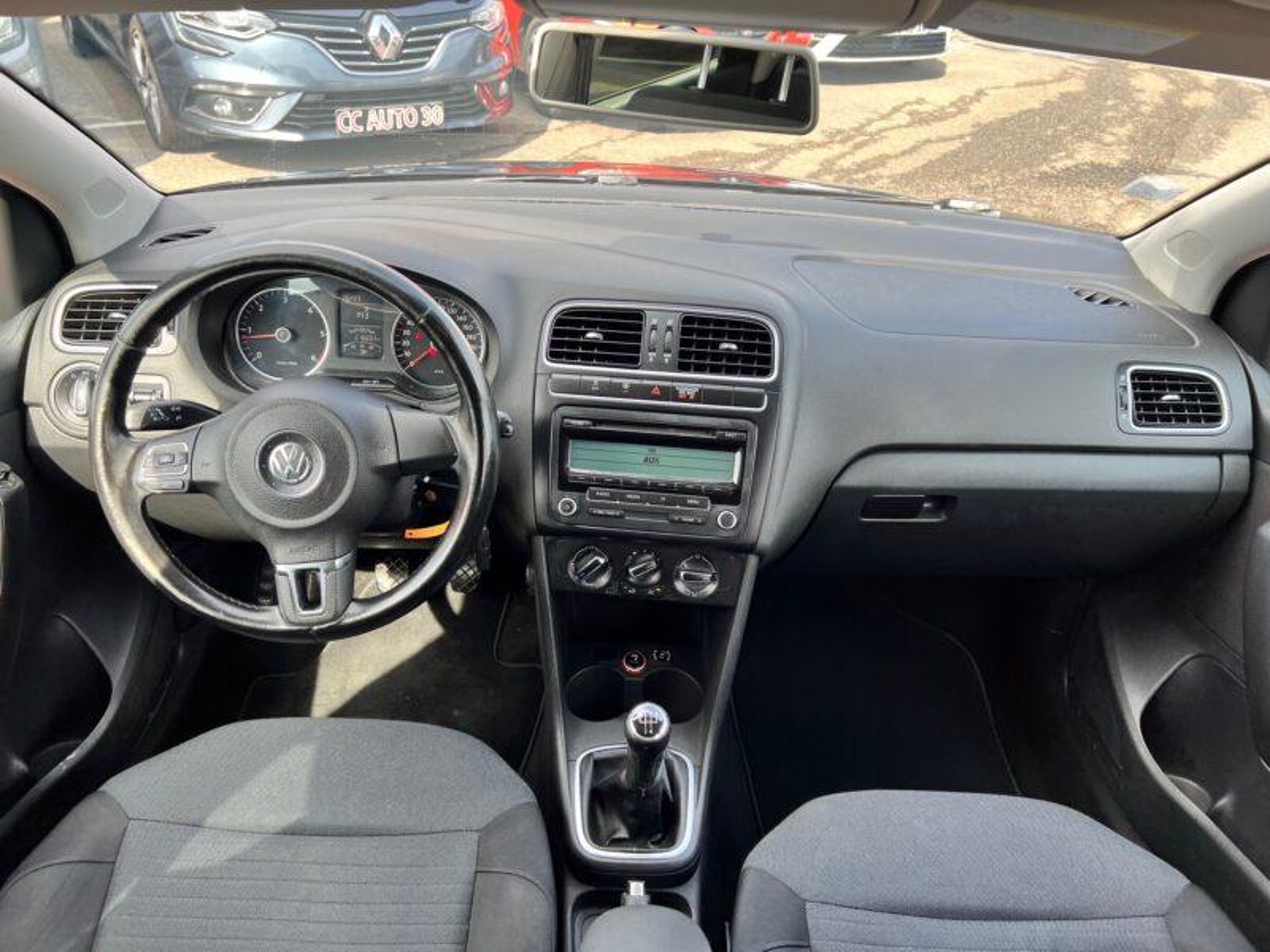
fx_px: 954
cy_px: 476
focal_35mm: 26
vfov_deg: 53.1
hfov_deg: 67.3
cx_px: 635
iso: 40
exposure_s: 1/181
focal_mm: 5.7
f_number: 1.5
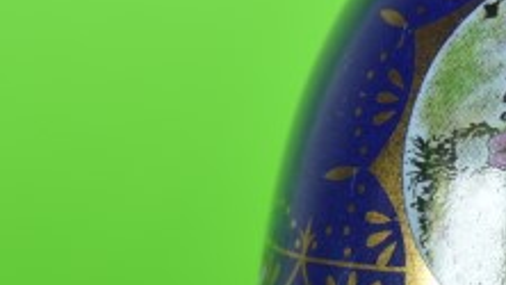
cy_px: 420
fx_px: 3073
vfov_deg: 5.3
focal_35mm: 229
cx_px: 549
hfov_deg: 9.3
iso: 100
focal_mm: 36
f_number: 6.3
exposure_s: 1/125
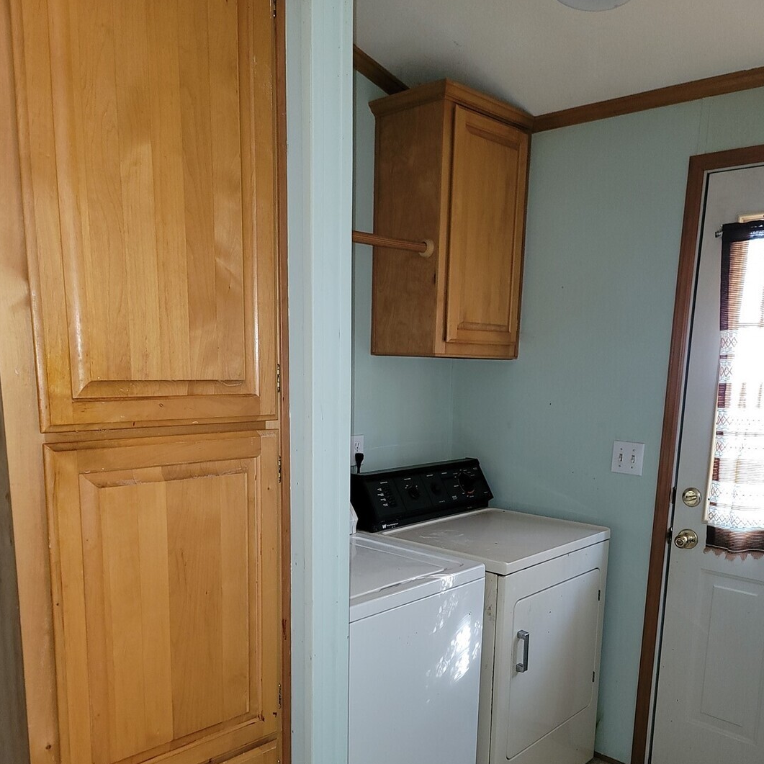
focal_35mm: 30
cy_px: 503
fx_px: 749
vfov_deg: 53.1
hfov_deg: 54.0
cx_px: 387
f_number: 1.8
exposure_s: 1/24
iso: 125
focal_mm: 7
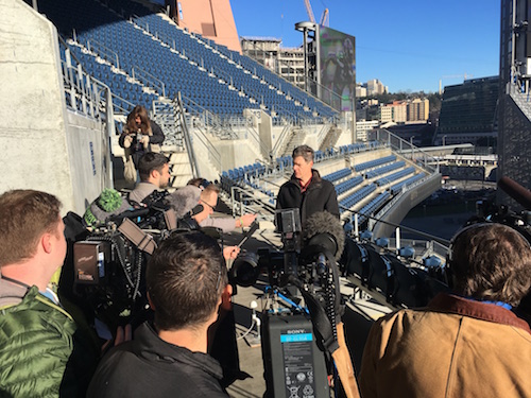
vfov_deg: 48.2
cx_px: 266
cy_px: 199
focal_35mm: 29
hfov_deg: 61.7
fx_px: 445
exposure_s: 1/1326
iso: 25
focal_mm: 4.15
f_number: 2.2
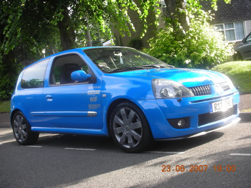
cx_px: 126
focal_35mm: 46
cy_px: 94
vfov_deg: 31.5
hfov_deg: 41.2
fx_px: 334
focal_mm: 7.7
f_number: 3.5
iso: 50
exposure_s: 1/58.5
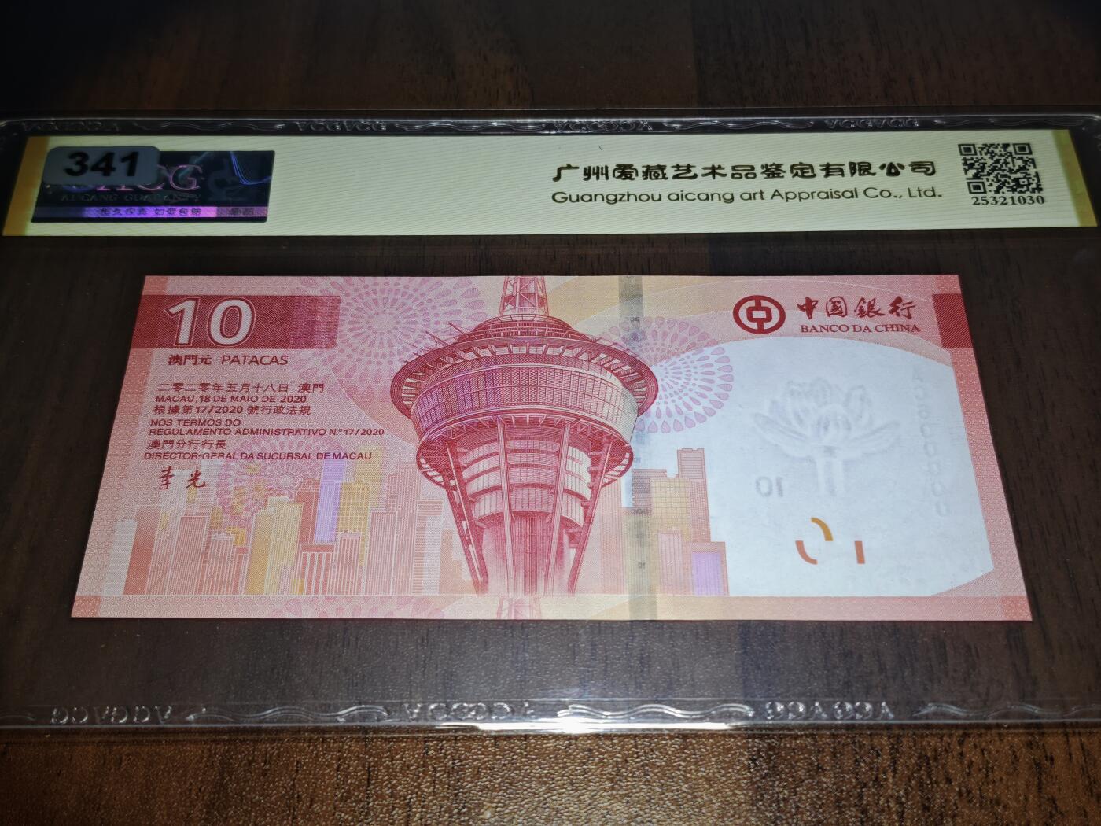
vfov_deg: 29.1
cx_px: 550
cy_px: 413
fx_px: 1590
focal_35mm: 50
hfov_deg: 38.2
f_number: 1.63
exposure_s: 1/100
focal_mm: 5.85
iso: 125
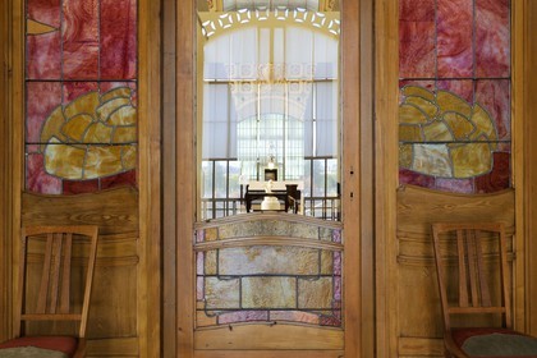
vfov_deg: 41.1
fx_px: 477
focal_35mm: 32
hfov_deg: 58.7
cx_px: 268
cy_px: 179
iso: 200
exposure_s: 1/4
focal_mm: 32
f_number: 11
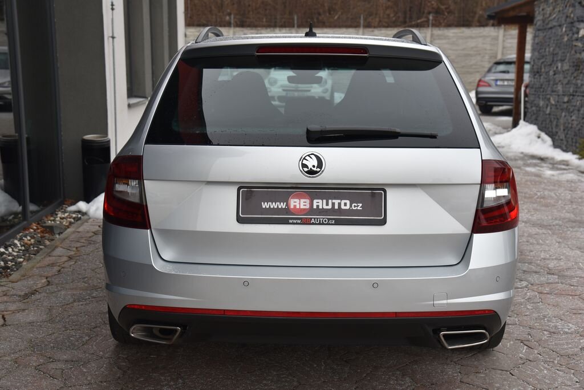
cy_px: 195
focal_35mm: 52
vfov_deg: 26.0
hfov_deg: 38.2
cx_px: 292
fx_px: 844
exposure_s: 1/160
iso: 500
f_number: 6.3
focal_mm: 52
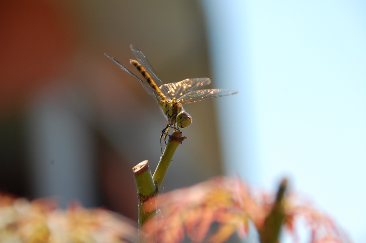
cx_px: 183
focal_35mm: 300
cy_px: 122
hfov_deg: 6.9
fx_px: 3047
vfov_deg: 4.6
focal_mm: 200
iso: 400
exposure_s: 1/800
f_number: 6.3
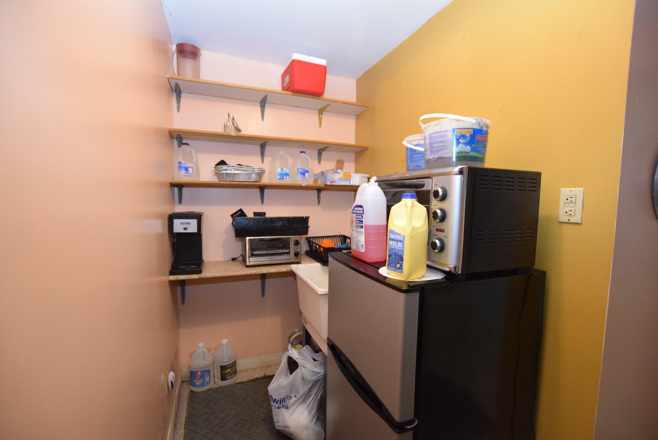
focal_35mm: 15
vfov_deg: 77.4
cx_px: 329
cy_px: 220
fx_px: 274
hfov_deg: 100.3
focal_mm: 10
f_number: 3.5
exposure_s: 1/60
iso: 1400
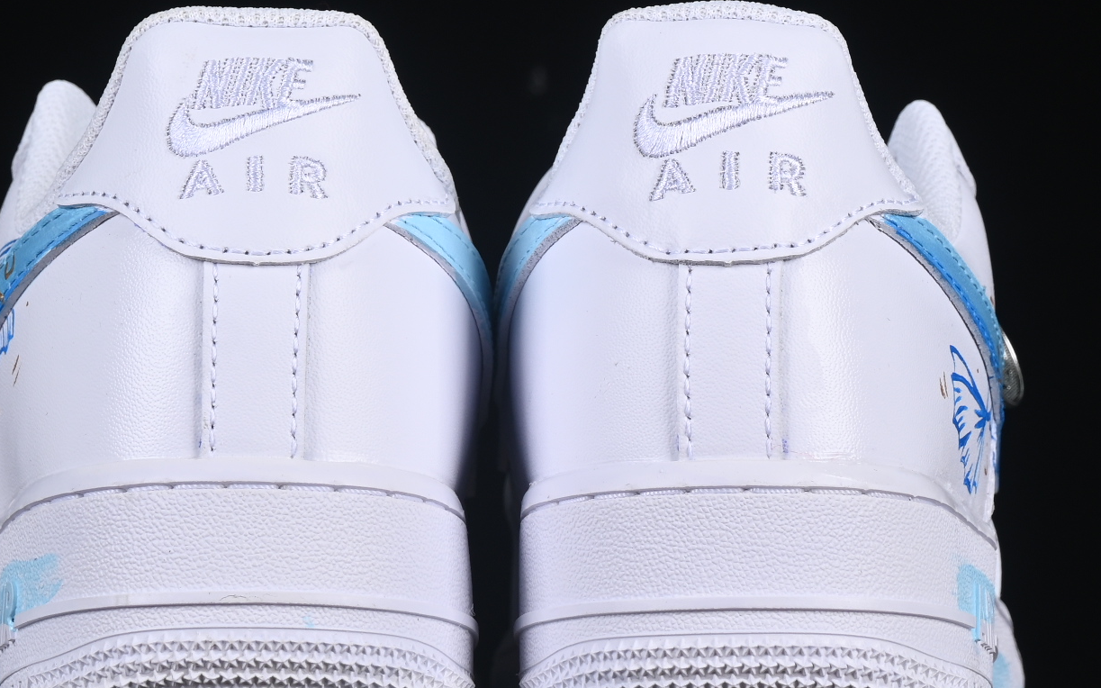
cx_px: 501
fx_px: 5220
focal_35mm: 174
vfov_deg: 7.5
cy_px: 203
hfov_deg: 12.0
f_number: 8
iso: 160
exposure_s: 1/80
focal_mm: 50
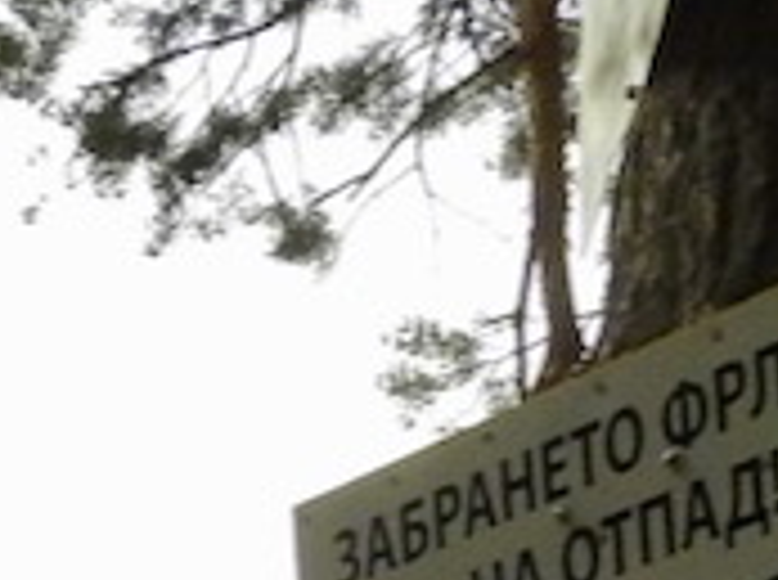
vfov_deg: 7.3
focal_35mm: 178
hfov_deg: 10.8
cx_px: -351
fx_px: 3992
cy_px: 1740
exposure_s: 1/500
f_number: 3.3
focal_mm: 4.3
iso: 200
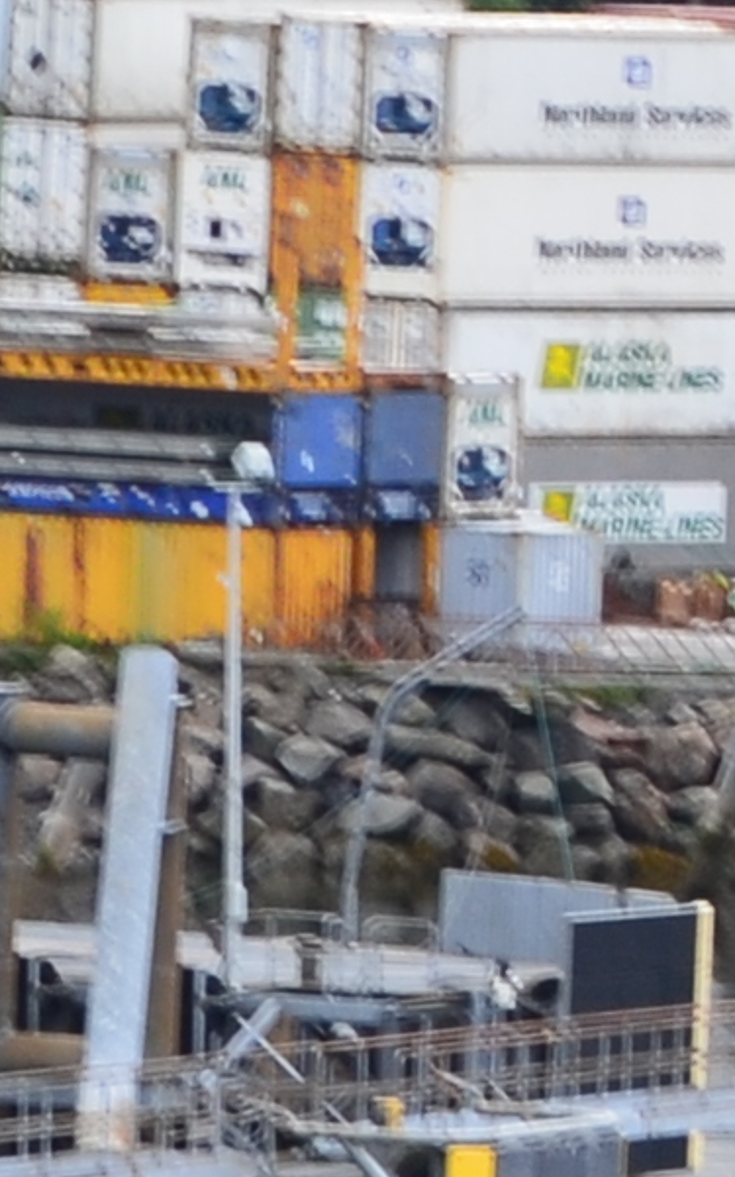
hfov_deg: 1.9
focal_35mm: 689
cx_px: 2795
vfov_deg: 3.0
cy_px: -126
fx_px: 22088
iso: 200
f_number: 10
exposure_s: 1/80
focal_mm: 55
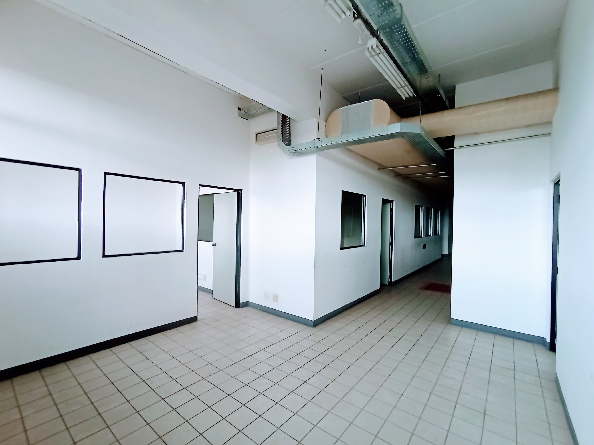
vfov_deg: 78.1
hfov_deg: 94.5
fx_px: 275
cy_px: 222
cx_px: 297
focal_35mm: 16
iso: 218
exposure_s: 1/30
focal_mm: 1.65
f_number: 2.2
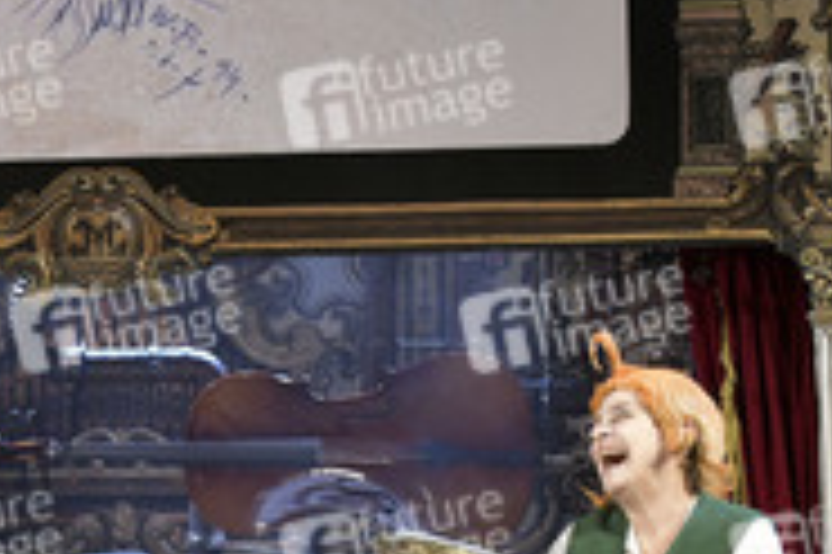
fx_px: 3948
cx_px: 7
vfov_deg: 7.9
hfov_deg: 11.9
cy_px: 658
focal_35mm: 171
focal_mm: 70
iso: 3200
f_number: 5
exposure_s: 1/250
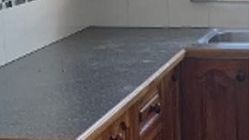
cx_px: 260
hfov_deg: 17.2
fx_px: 799
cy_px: 102
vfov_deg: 10.0
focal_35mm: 121
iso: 100
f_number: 1.8
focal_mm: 4.25
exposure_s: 1/72
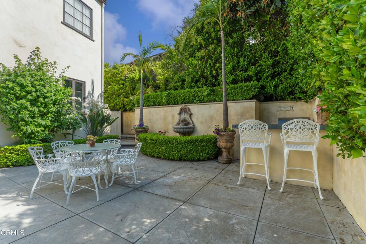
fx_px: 169
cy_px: 122
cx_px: 183
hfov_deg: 94.6
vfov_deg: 71.7
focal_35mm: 17
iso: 320
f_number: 8
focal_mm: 16.6
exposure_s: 1/400
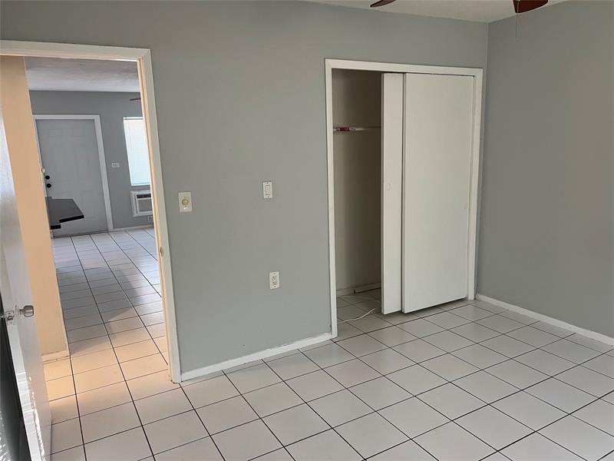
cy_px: 230
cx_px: 307
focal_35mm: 26
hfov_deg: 67.3
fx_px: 461
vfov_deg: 53.1
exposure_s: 1/60
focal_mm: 5.7
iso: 100
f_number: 1.5
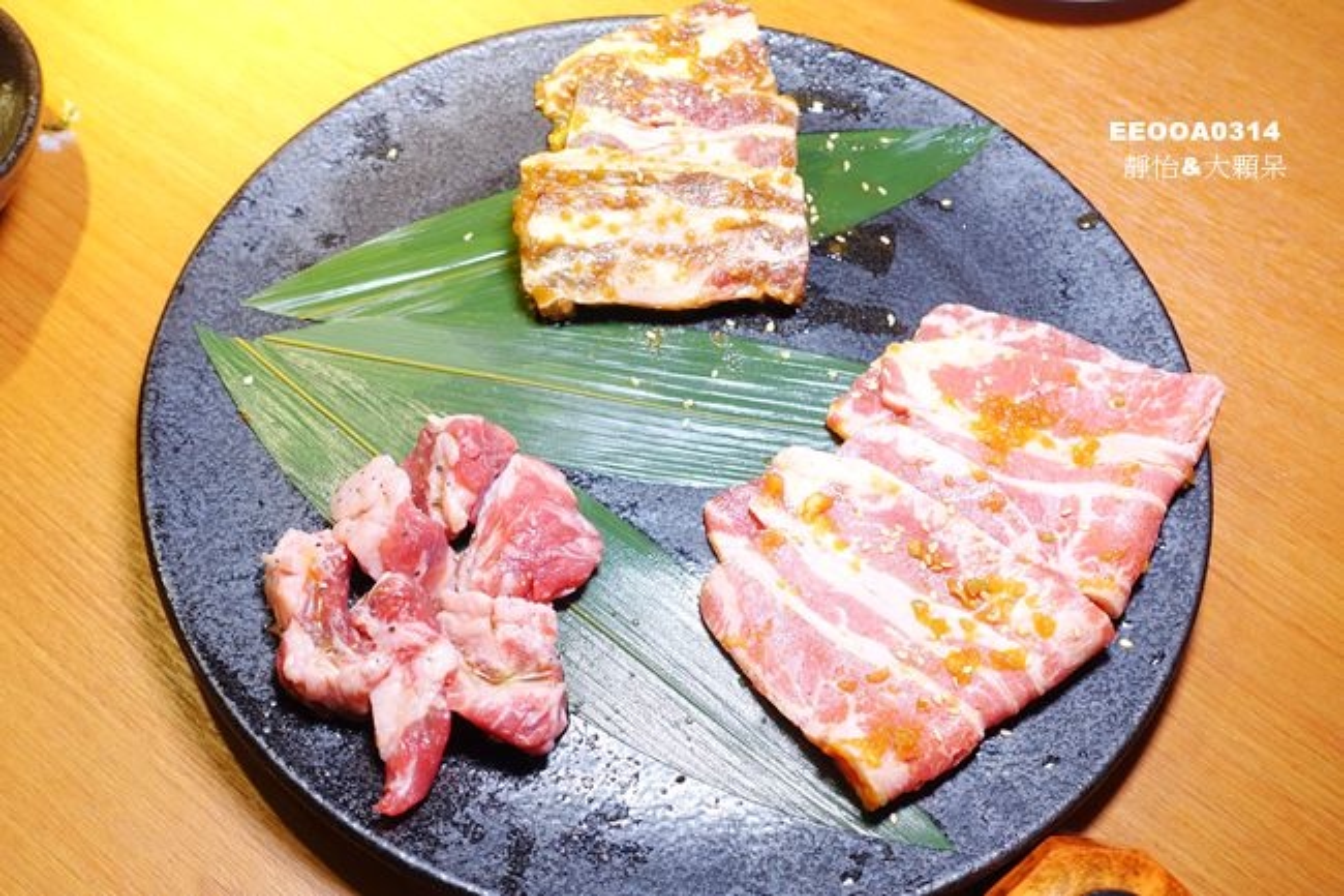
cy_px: 448
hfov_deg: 50.7
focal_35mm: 38
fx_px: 1418
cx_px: 672
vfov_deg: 35.0
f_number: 4
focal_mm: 14.1
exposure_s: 1/50
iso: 800
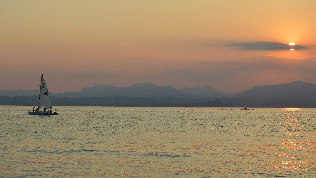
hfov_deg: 24.6
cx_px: 158
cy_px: 83
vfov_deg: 14.0
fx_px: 725
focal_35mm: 87
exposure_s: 1/400
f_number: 7.1
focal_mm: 55
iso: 100
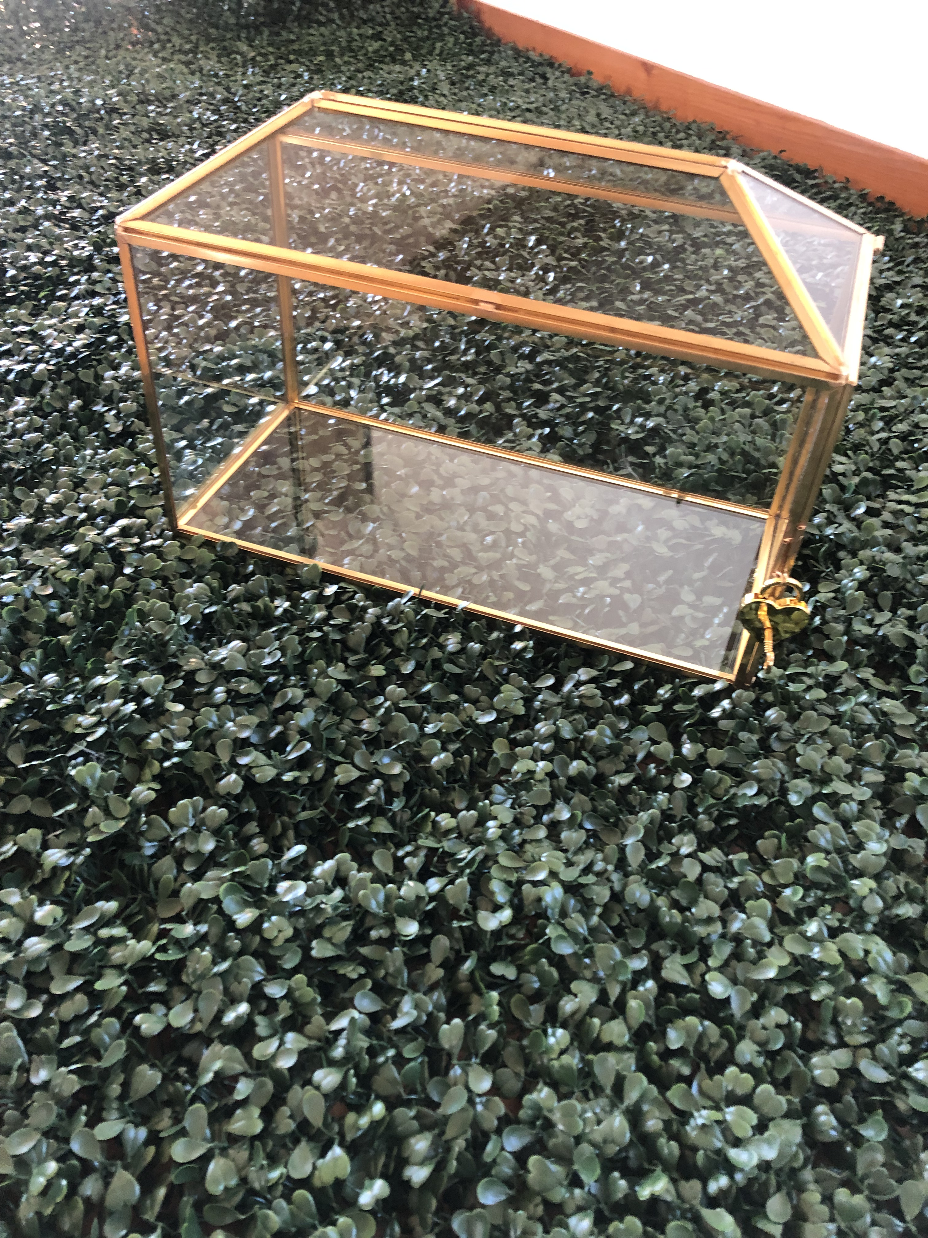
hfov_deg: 49.7
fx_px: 1001
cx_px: 464
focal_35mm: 28
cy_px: 619
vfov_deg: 63.4
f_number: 1.8
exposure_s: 1/13
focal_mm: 4
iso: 100
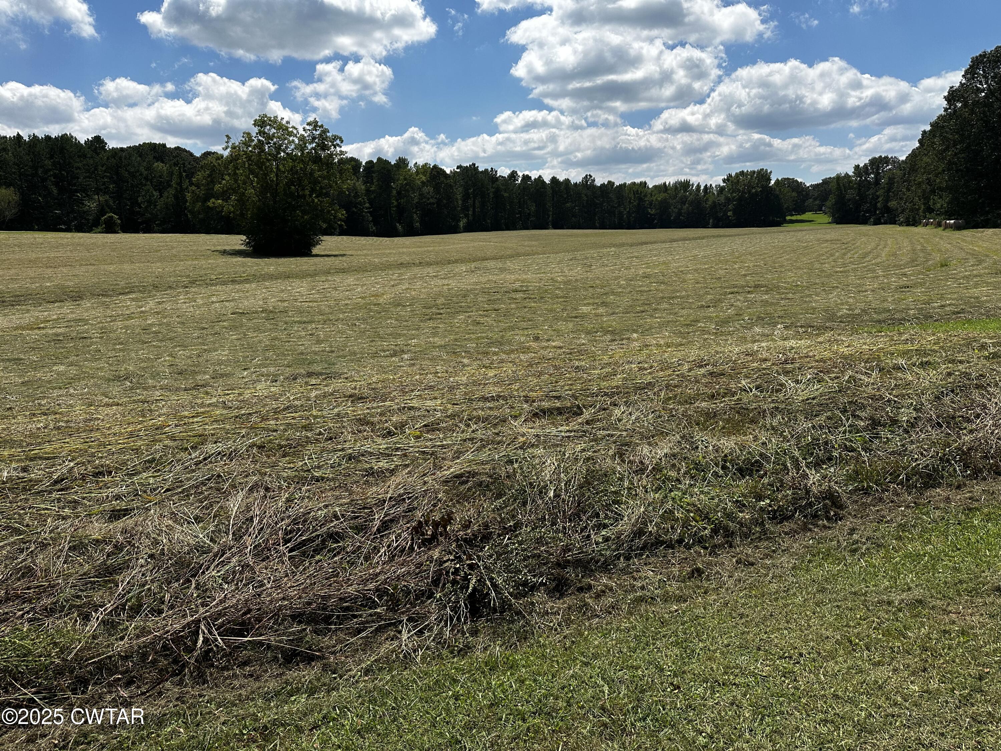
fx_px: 694
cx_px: 500
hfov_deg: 71.6
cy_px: 376
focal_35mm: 24
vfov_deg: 56.8
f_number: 1.78
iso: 80
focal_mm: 6.86
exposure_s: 1/5848
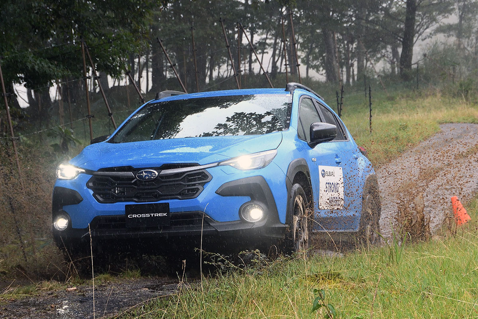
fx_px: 1494
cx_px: 239
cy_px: 160
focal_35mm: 112
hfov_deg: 18.2
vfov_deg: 12.2
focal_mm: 75
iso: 1000
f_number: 8
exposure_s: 1/500
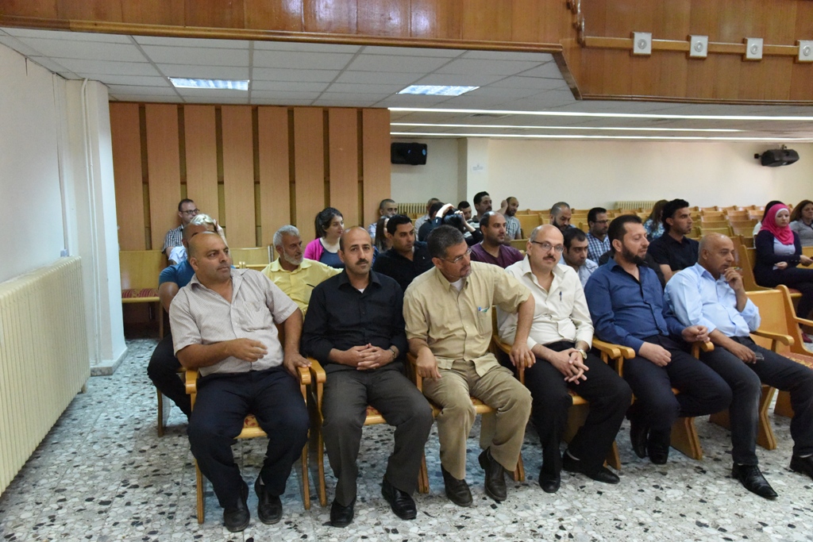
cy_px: 271
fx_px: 678
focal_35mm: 30
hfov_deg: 61.9
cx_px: 406
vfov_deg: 43.6
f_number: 8
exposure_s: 1/250
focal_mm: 30
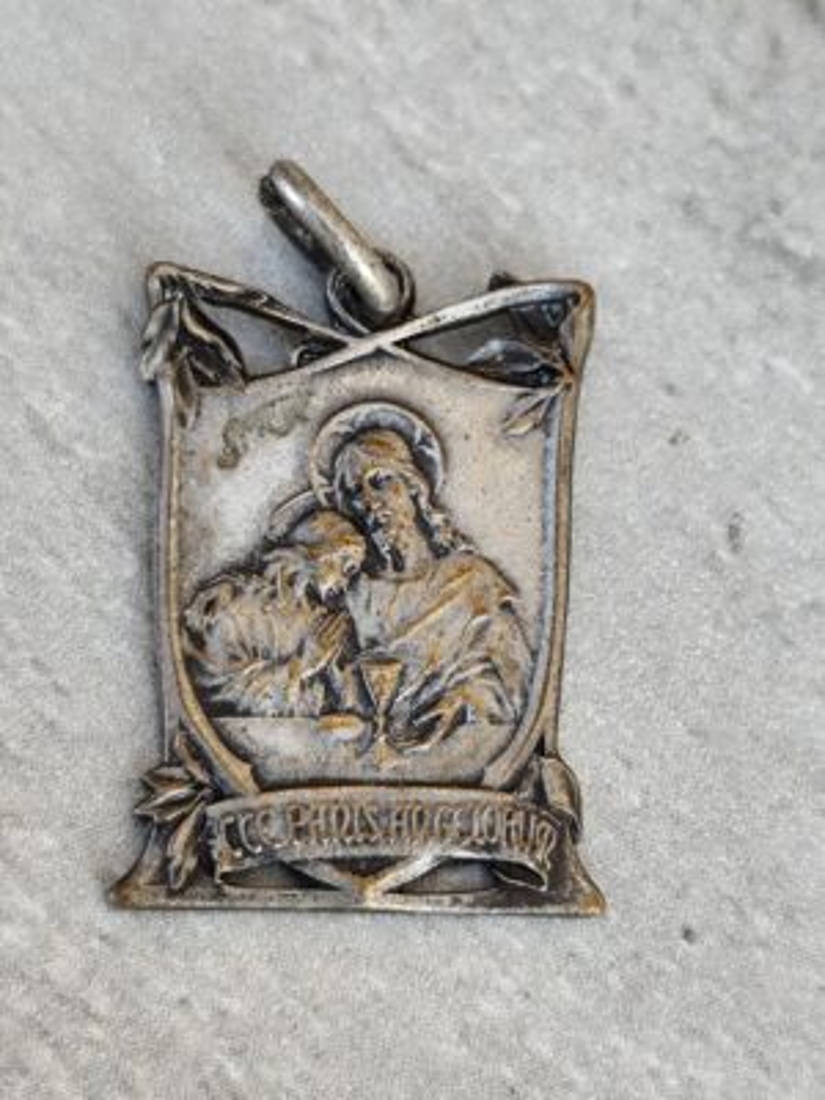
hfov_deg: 15.9
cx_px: 412
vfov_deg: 21.1
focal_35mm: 93
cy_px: 550
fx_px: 2955
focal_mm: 6.19
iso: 125
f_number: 1.65
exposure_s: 1/100
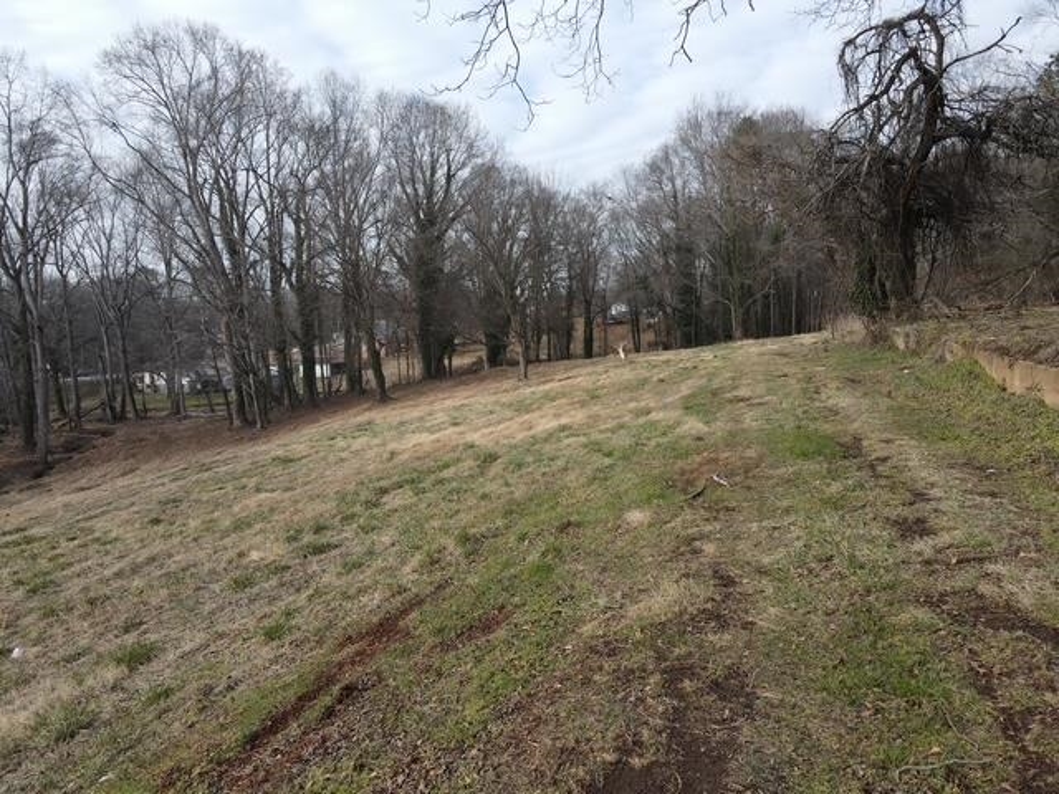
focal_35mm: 24
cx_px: 530
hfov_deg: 71.6
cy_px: 397
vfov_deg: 56.8
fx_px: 734
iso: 100
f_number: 2.8
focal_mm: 4.5
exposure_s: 1/250
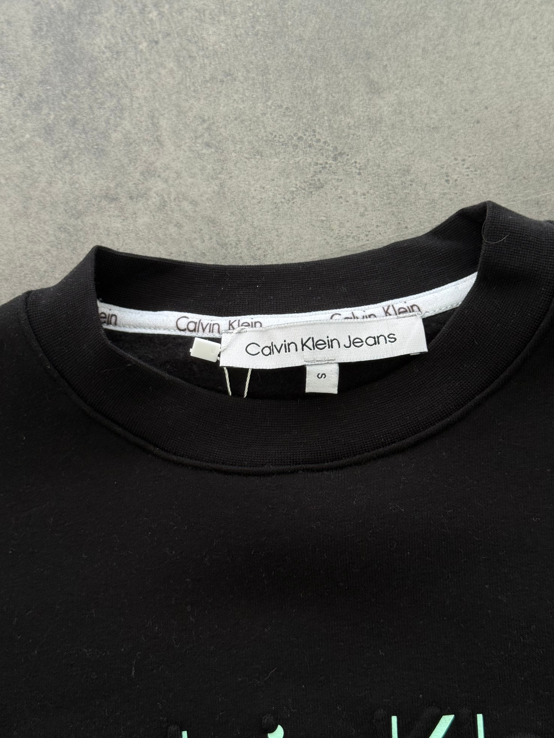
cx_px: 275
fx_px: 1046
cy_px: 368
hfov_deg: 29.7
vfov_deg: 38.9
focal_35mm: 49
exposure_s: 1/121
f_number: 1.78
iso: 64
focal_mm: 6.76
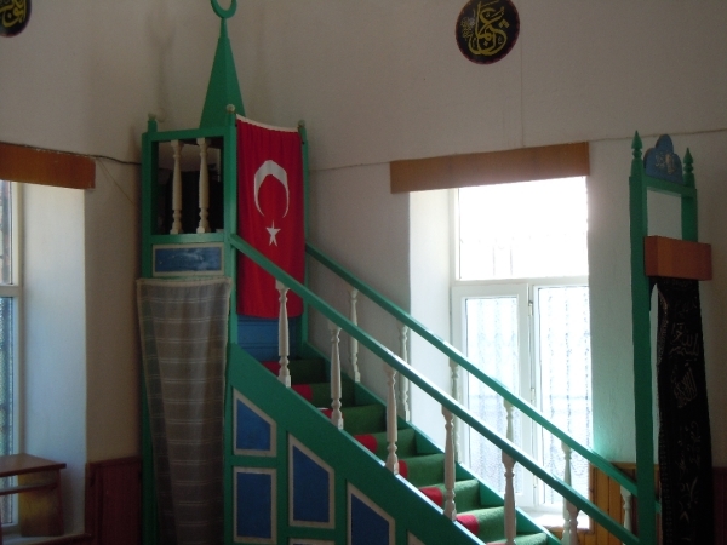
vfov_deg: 21.6
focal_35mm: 68
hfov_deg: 28.6
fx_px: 1428
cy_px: 272
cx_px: 364
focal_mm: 12.2
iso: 160
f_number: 4.1
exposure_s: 1/100
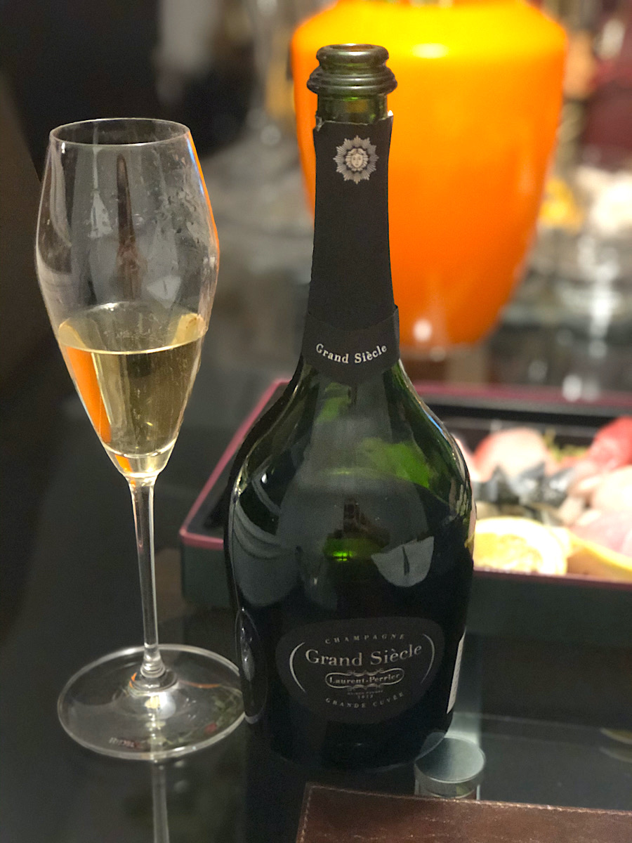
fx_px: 1388
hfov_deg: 25.7
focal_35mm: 57
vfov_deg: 33.8
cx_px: 316
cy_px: 422
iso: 1250
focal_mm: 6.6
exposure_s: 1/33
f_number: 2.8
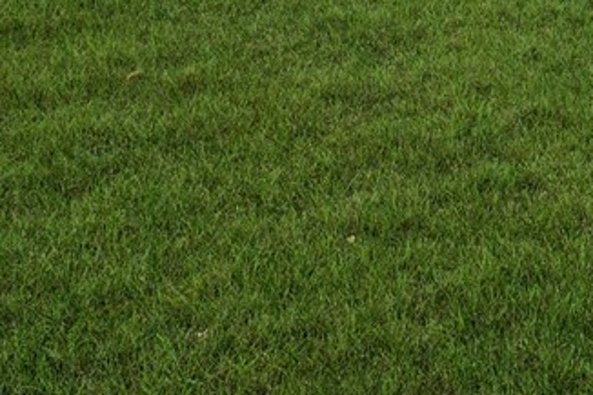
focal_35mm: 80
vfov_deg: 15.4
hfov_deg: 23.6
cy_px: -237
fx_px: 1317
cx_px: 672
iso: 320
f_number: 10
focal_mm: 24
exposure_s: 1/200
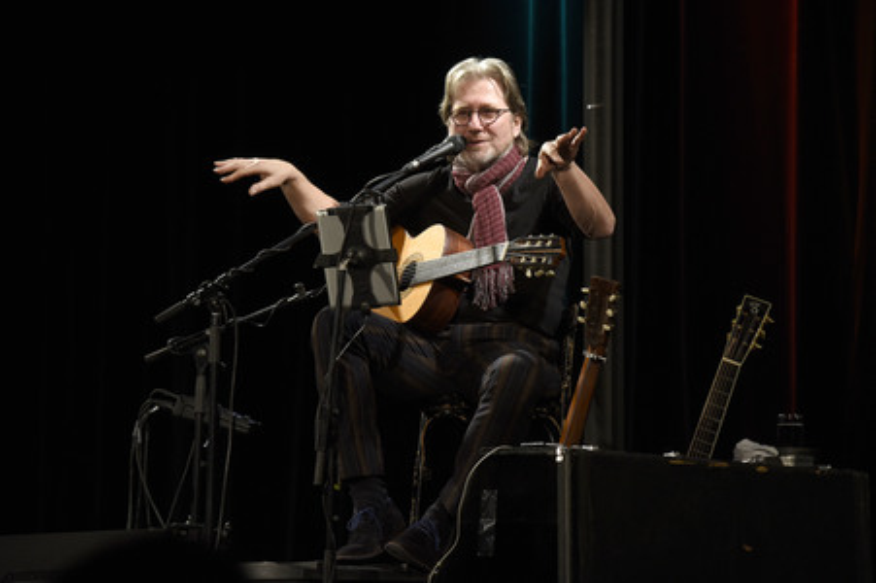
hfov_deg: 17.1
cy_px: 292
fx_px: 2918
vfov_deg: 11.4
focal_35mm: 120
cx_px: 438
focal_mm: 120
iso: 800
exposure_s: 1/60
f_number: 6.3
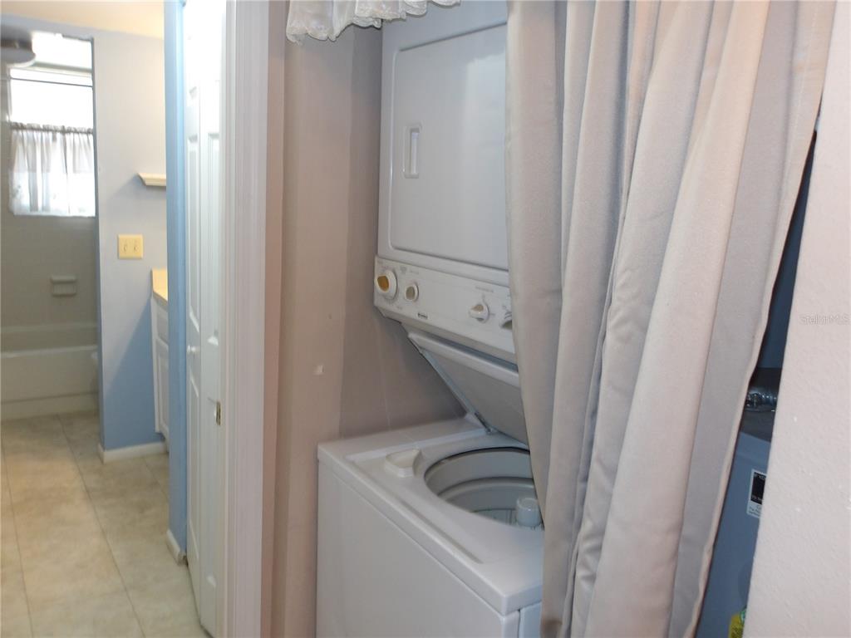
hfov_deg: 65.3
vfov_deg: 51.4
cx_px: 426
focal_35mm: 27
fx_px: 664
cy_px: 319
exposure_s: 1/15
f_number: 3
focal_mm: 4.9
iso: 200
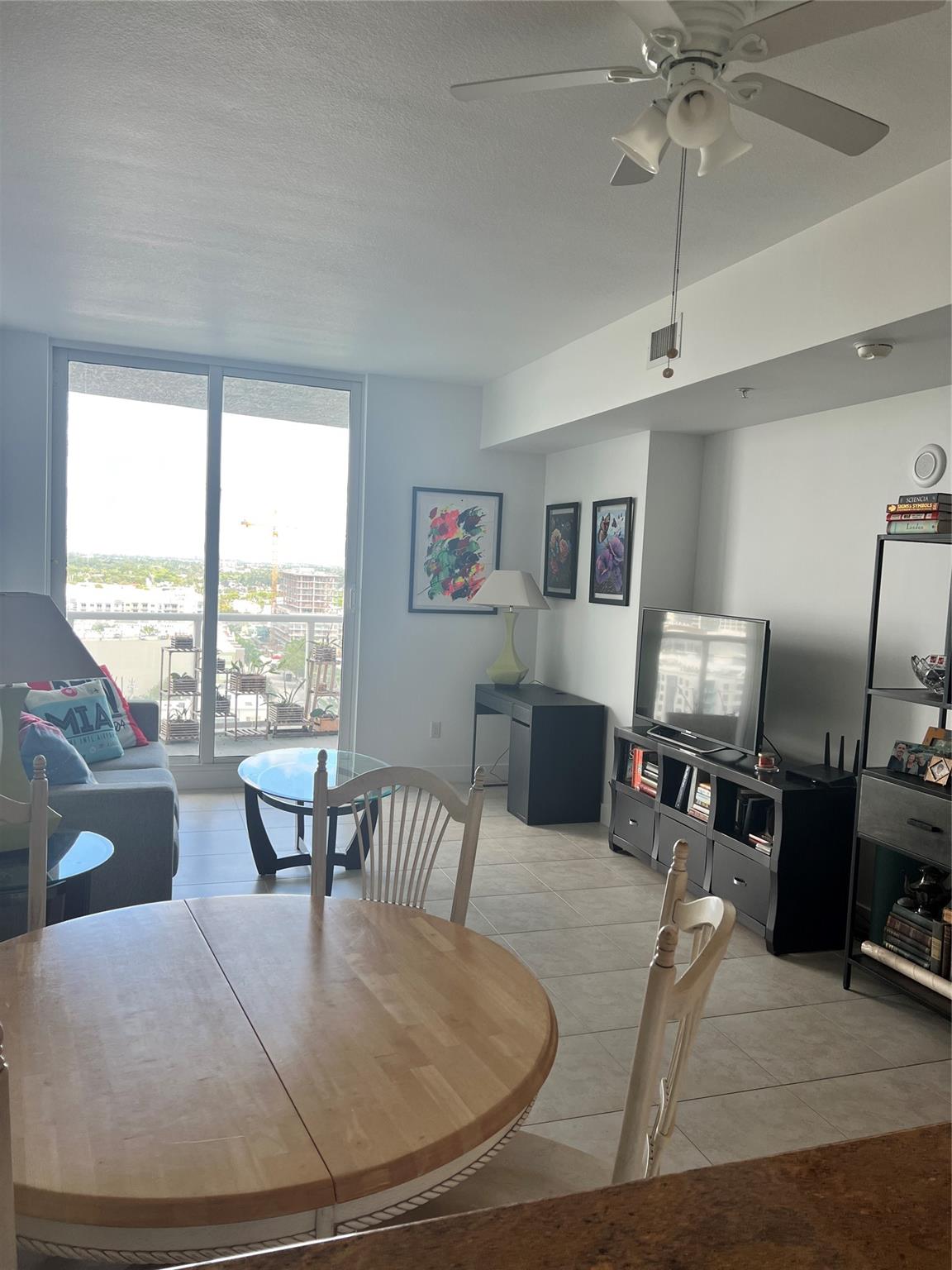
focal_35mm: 26
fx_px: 953
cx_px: 476
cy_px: 635
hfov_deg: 53.1
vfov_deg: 67.3
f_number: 1.5
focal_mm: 5.7
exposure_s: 1/184
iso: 40
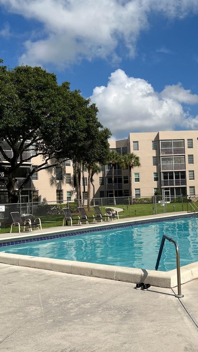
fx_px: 355
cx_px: 146
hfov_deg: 30.7
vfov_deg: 52.8
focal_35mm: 38
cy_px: 175
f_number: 1.5
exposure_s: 1/8000
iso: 50
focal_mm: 5.7
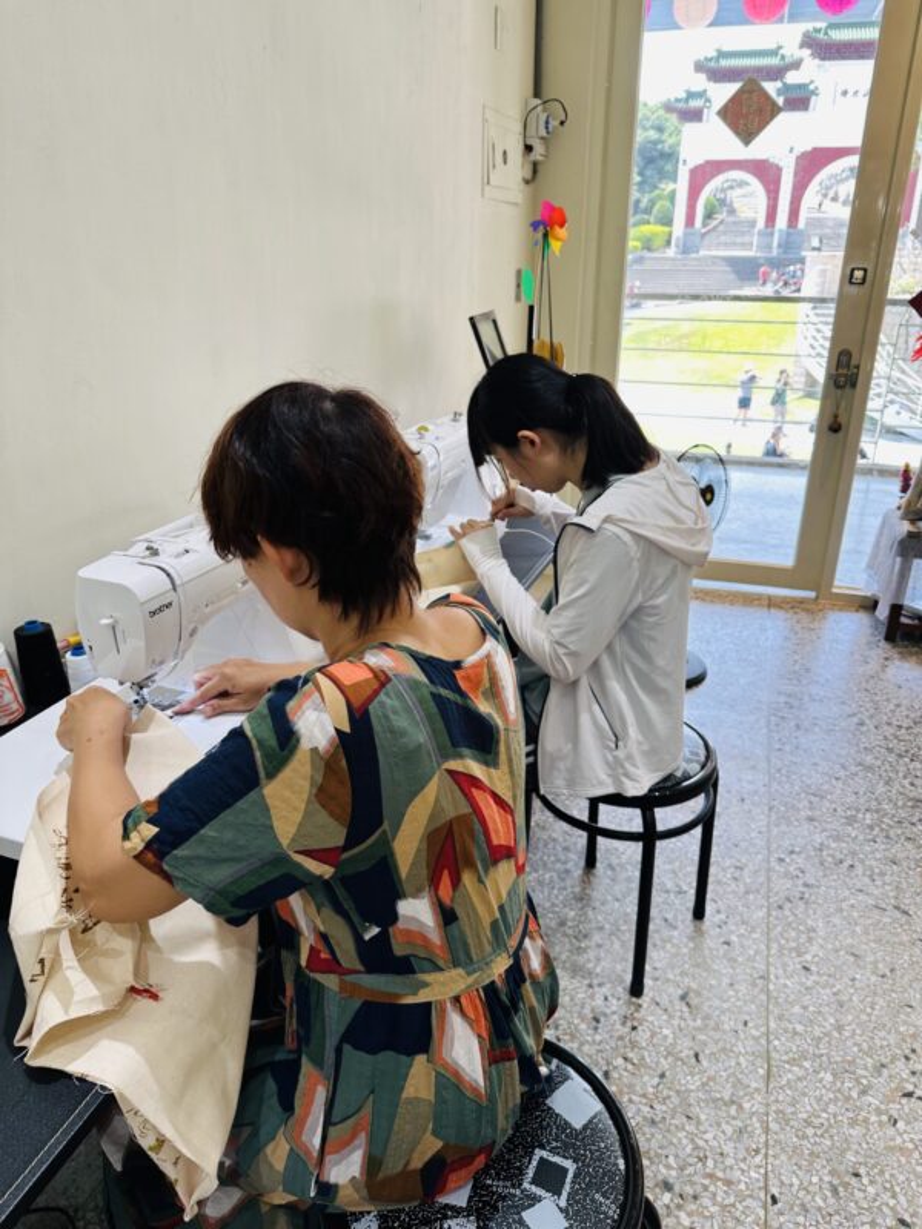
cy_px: 614
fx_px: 852
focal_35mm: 24
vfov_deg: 71.6
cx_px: 461
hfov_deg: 56.8
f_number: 1.78
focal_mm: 6.86
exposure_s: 1/130
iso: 64
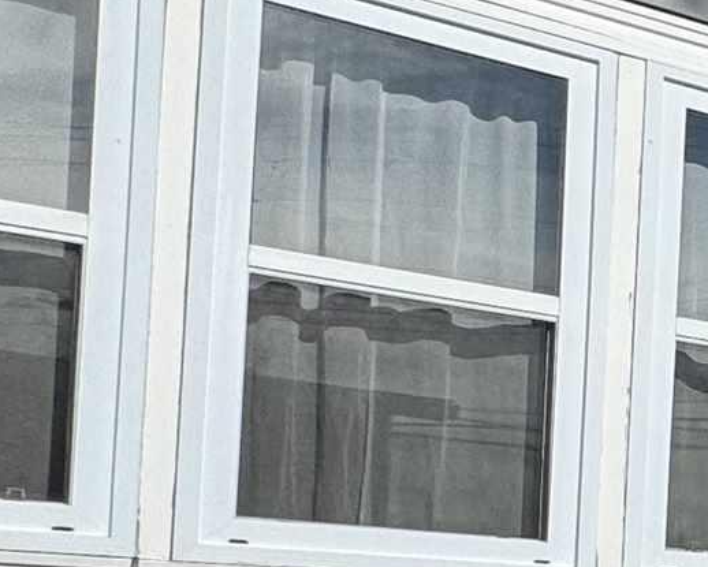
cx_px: 1703
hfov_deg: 14.7
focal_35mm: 81
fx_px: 1698
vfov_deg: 18.2
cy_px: 648
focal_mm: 2.22
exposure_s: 1/3906
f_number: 2.2
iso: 40
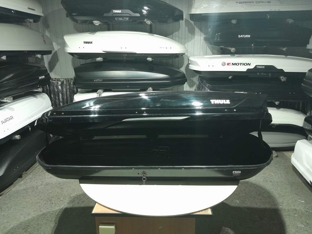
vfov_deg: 51.4
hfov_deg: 65.3
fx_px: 243
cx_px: 156
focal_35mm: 27
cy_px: 117
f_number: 1.8
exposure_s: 1/33
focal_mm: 4
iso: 500
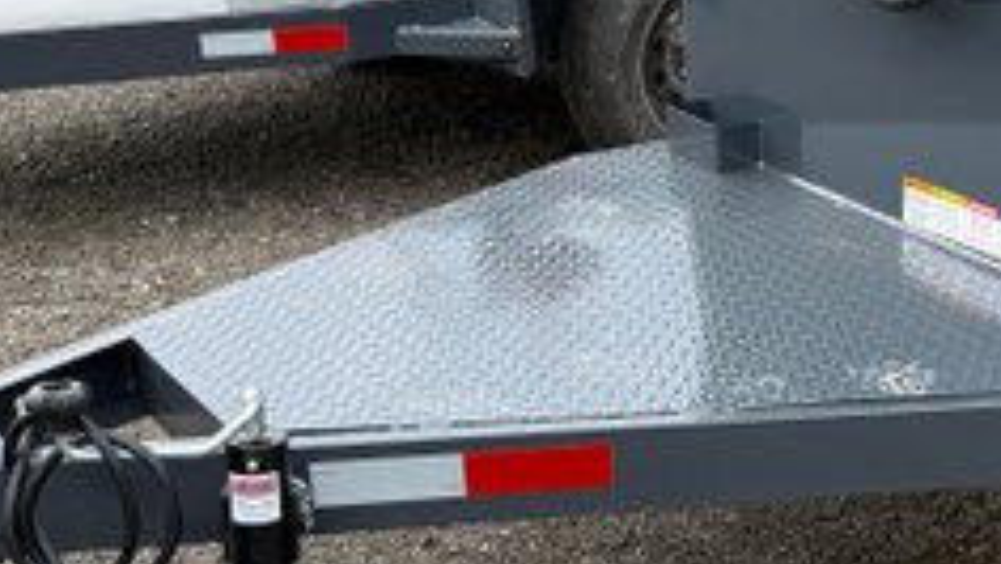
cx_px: 914
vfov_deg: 17.2
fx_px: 1859
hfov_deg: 28.9
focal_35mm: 70
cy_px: 375
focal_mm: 6.76
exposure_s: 1/1211
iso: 80
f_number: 1.78
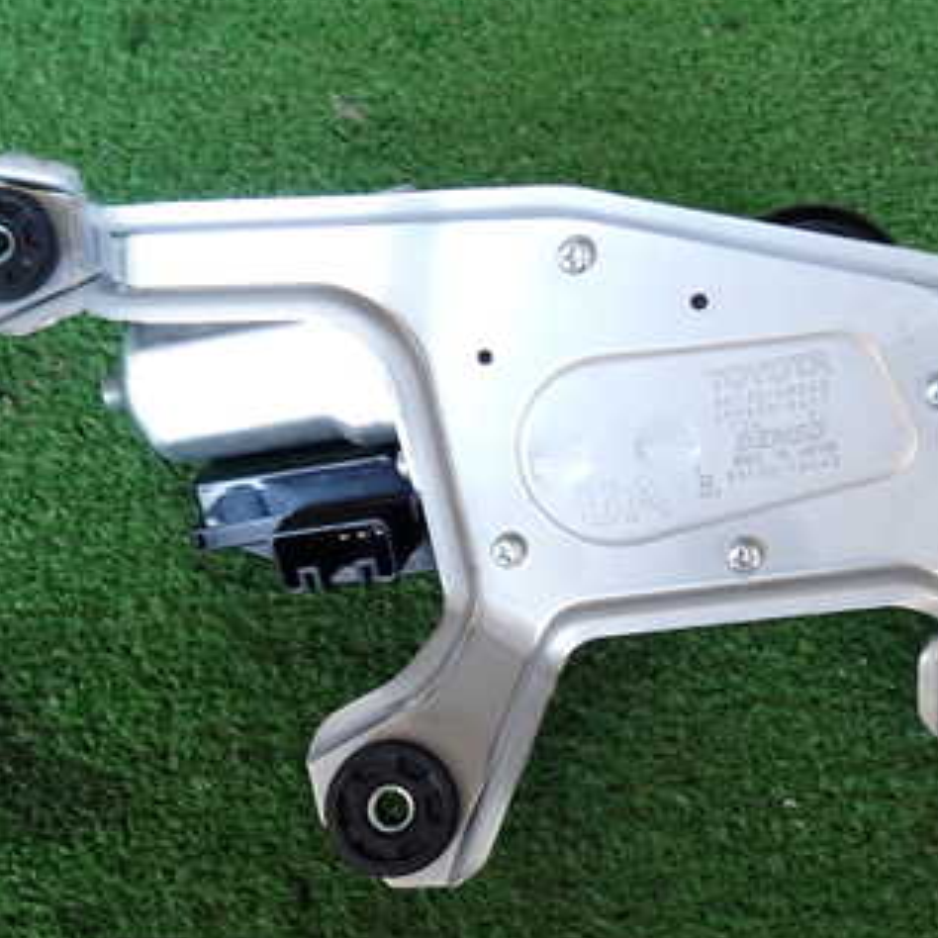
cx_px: 451
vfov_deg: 40.0
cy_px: 502
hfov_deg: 40.0
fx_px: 1288
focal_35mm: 42
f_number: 2
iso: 200
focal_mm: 4.5
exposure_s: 1/50
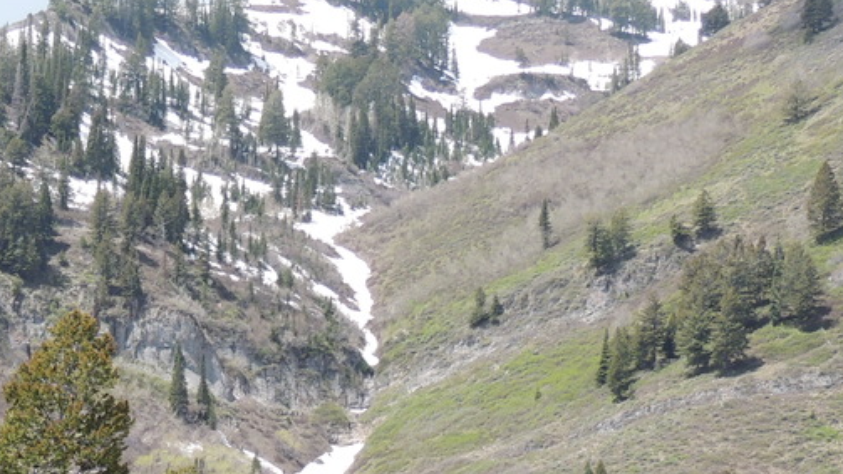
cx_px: 141
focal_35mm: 111
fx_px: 2481
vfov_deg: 10.8
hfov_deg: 19.0
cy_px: 501
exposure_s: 1/500
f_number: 3.3
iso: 100
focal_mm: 7.1
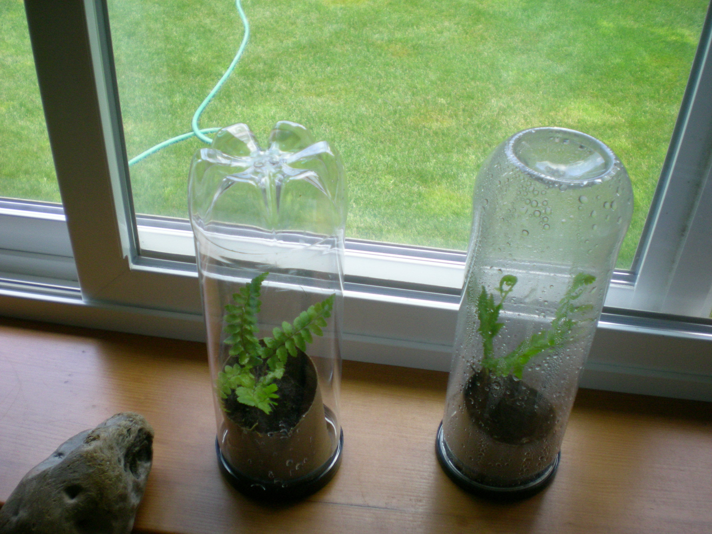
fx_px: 782
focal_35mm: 38
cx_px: 356
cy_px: 267
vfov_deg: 37.7
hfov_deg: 49.0
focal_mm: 6.3
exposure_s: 1/127
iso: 190
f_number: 3.1
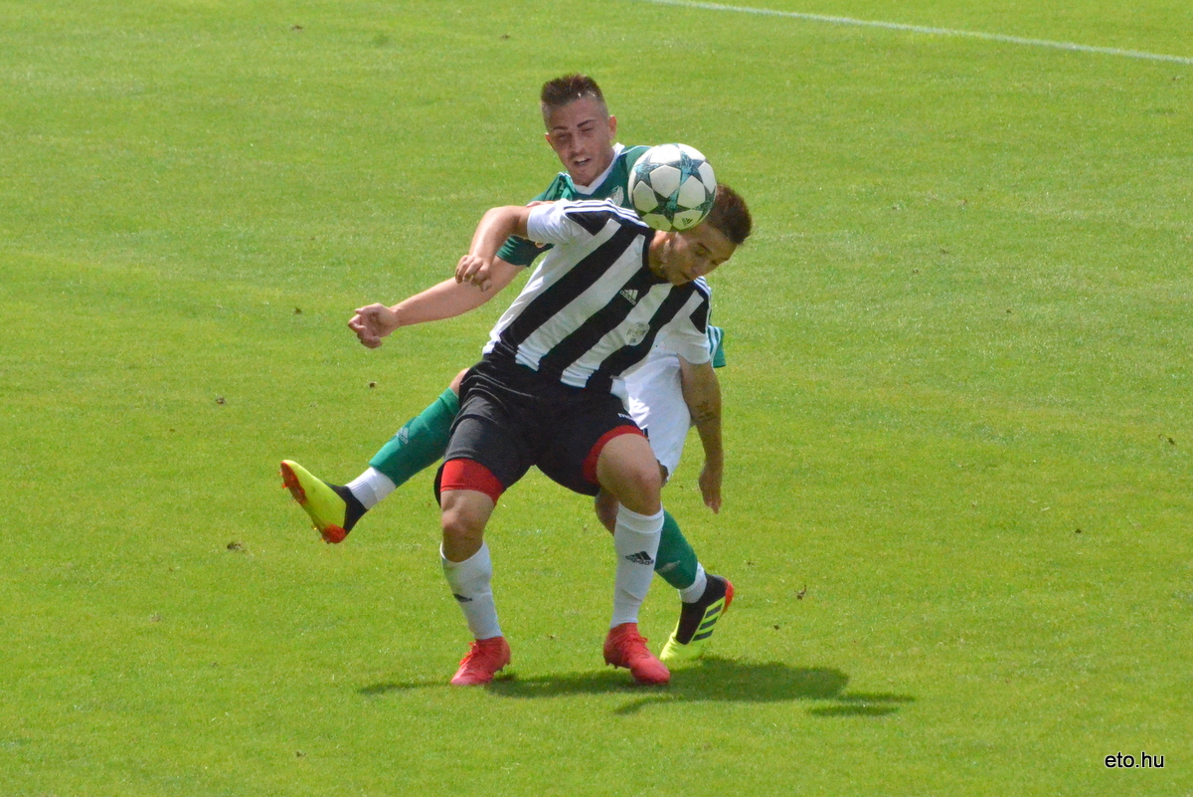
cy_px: 398
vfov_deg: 3.1
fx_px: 14917
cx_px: 596
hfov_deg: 4.6
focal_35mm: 450
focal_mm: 300
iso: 6400
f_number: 13
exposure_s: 1/8000
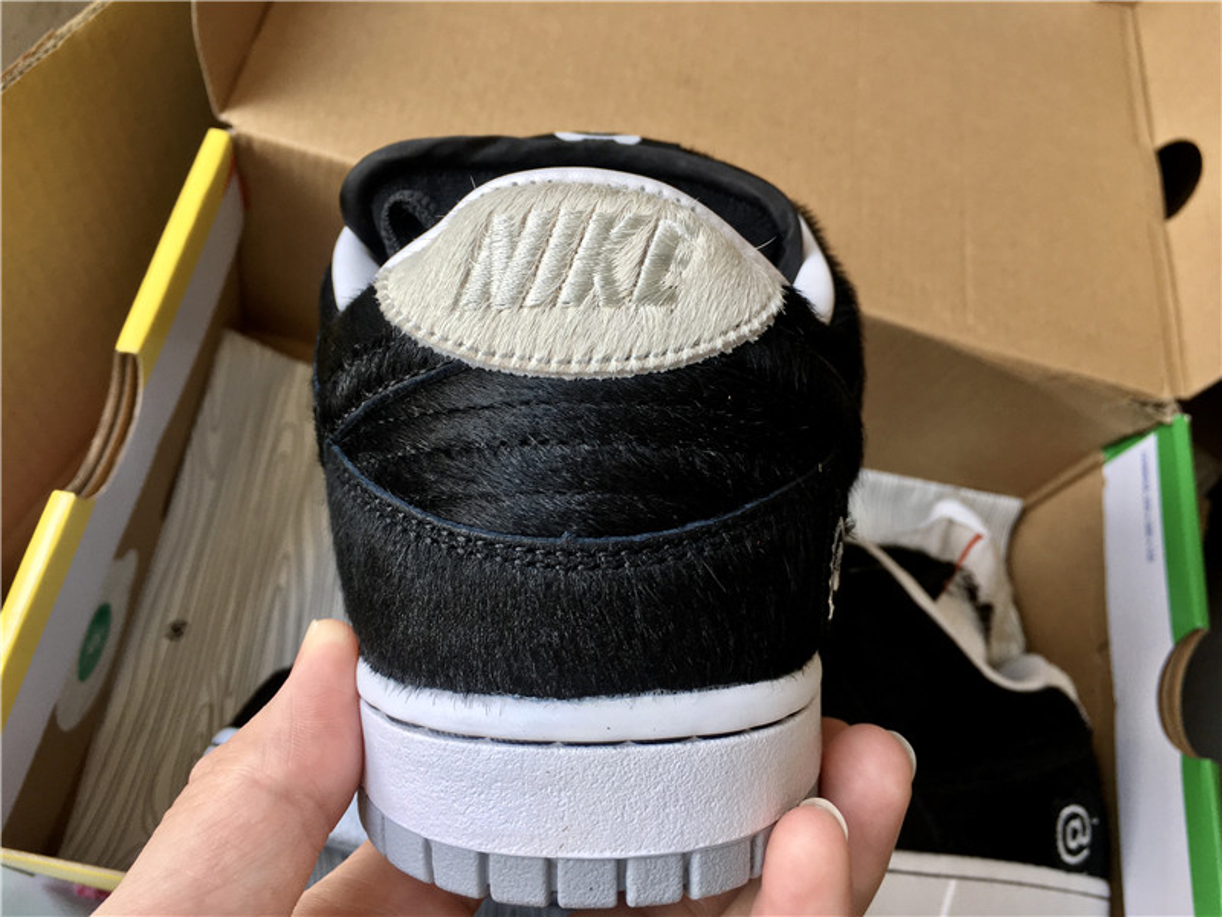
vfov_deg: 48.2
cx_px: 611
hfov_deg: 61.7
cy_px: 458
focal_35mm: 29
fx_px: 1024
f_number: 2.2
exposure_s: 1/100
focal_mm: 4.15
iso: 32
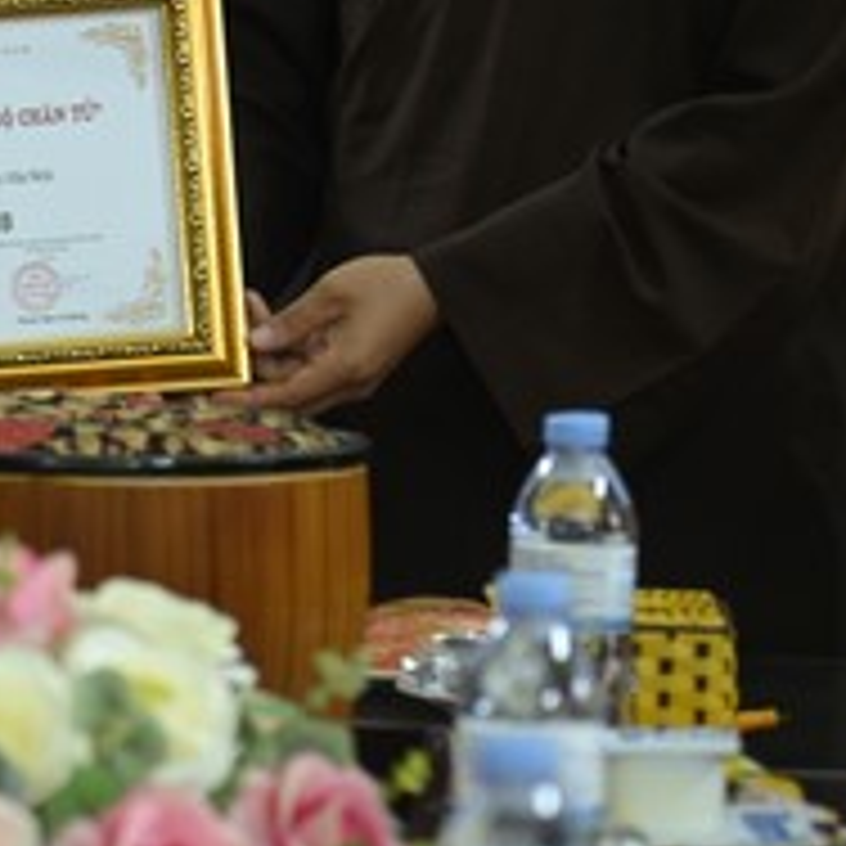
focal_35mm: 353
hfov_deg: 4.9
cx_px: -284
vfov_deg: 5.0
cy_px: 32
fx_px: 9761
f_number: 4
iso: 500
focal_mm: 120
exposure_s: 1/40
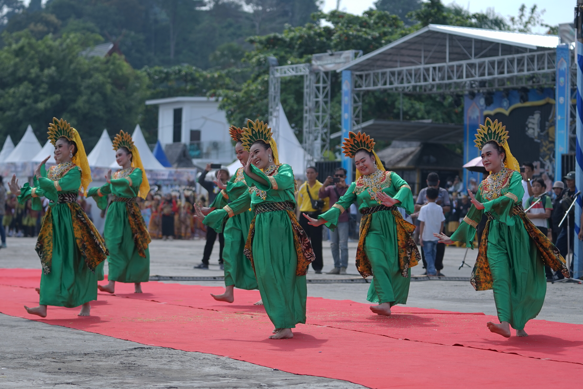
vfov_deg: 13.0
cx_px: 292
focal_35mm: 105
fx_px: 1700
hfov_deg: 19.5
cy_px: 194
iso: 64
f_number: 2.8
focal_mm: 70
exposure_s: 1/1000
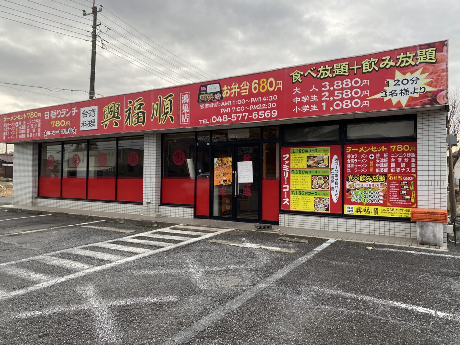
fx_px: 346
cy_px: 172
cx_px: 230
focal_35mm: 26
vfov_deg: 53.1
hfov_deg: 67.3
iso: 64
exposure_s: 1/121
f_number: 1.8
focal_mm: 4.25
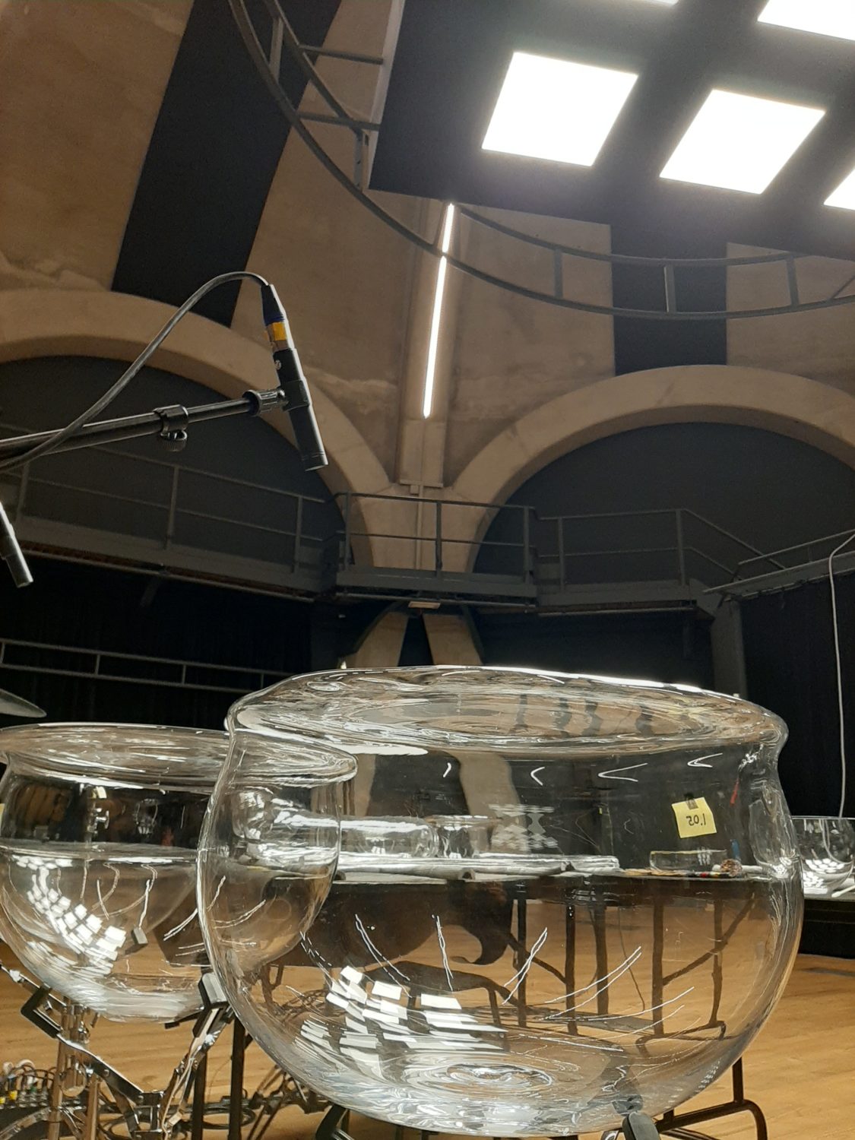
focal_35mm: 26
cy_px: 570
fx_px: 856
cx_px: 428
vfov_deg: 67.3
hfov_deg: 53.1
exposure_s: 1/33
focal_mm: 3.93
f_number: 1.7
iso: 200
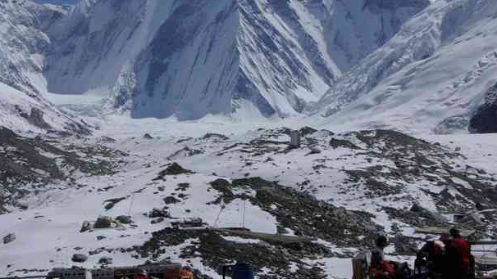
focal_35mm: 84
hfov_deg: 25.2
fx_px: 1108
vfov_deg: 14.4
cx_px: 197
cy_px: 128
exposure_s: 1/180
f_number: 19
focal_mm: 32.4
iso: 100
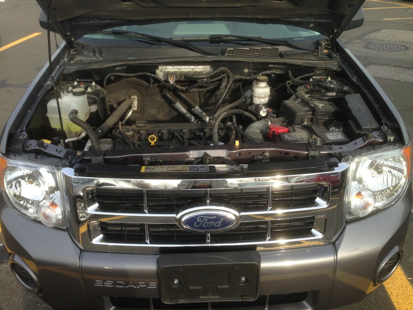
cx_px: 206
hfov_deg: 55.4
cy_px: 155
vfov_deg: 42.9
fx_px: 394
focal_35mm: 33
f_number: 2.4
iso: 50
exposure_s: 1/374
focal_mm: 4.13
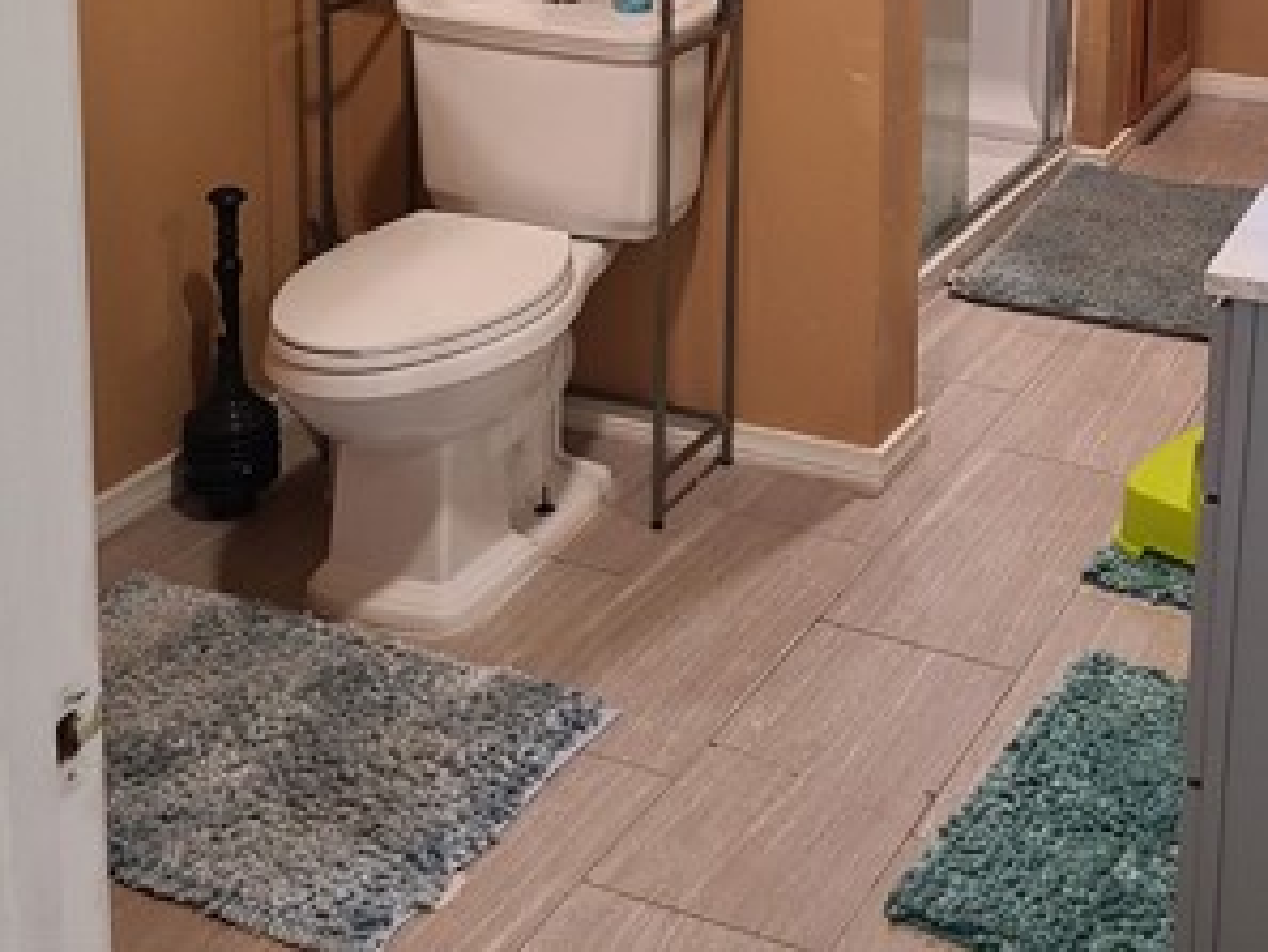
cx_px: 1016
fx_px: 2052
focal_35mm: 56
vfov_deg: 24.5
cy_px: -68
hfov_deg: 33.3
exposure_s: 1/40
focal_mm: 5.4
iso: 200
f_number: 1.8
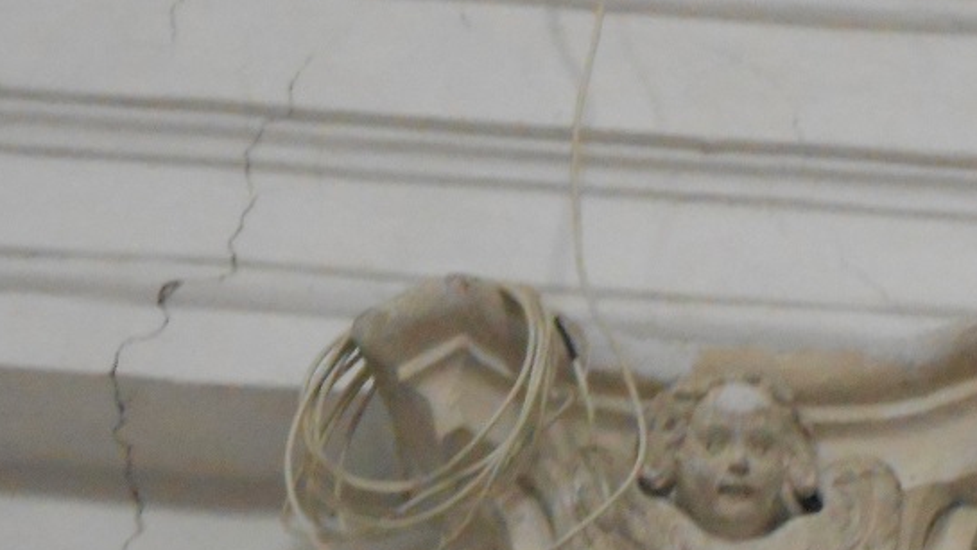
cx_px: 764
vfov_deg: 3.0
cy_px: 459
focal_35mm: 399
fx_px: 10340
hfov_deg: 5.4
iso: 800
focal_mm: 27.6
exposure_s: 1/25
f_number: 6.5
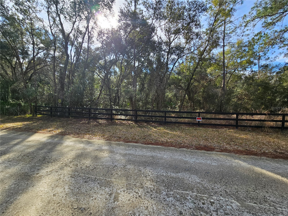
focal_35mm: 13
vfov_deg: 89.9
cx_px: 144
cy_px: 108
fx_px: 108
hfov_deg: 106.2
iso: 64
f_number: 2.2
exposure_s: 1/796
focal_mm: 2.2
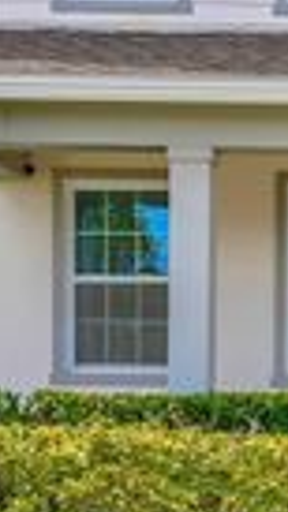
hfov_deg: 8.8
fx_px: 1766
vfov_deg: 16.4
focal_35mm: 130
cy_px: 103
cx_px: 565
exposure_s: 1/500
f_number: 5.6
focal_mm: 34
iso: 100
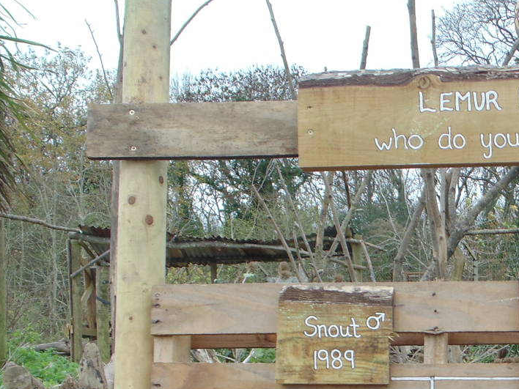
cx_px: 533
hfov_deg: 29.4
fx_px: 915
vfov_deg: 22.8
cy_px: 414
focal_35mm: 61
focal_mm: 4.8
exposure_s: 1/125
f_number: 3.2
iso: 80
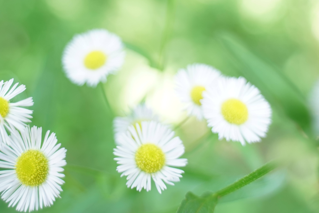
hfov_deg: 36.7
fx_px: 479
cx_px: 122
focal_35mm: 54
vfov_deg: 24.7
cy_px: 46
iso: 400
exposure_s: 1/80
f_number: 2.8
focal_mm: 28
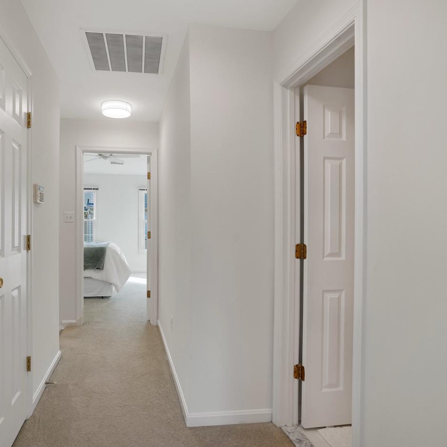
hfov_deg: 71.0
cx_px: 167
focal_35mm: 21
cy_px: 221
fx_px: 307
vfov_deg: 72.1
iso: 1250
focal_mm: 16
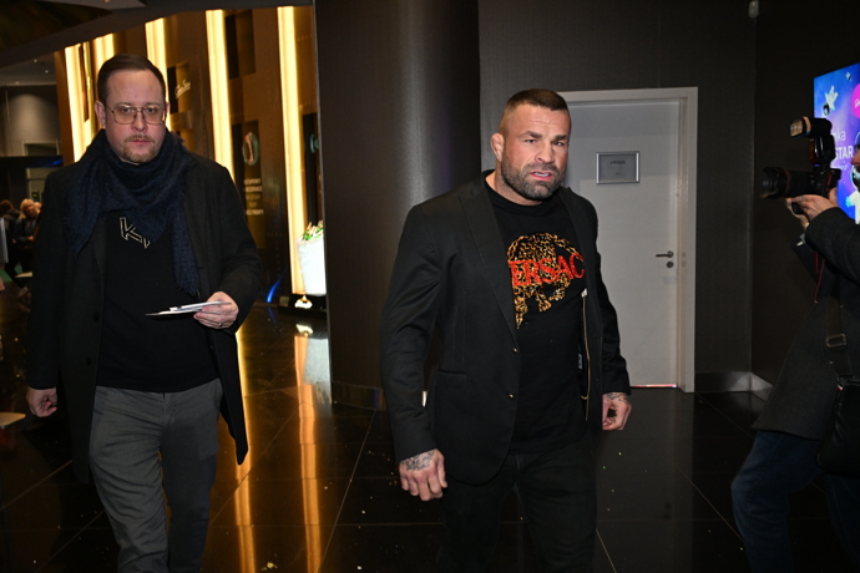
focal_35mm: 32
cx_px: 430
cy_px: 286
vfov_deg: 41.7
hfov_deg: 59.5
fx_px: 752
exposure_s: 1/125
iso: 3200
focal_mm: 31.5
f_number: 4.5
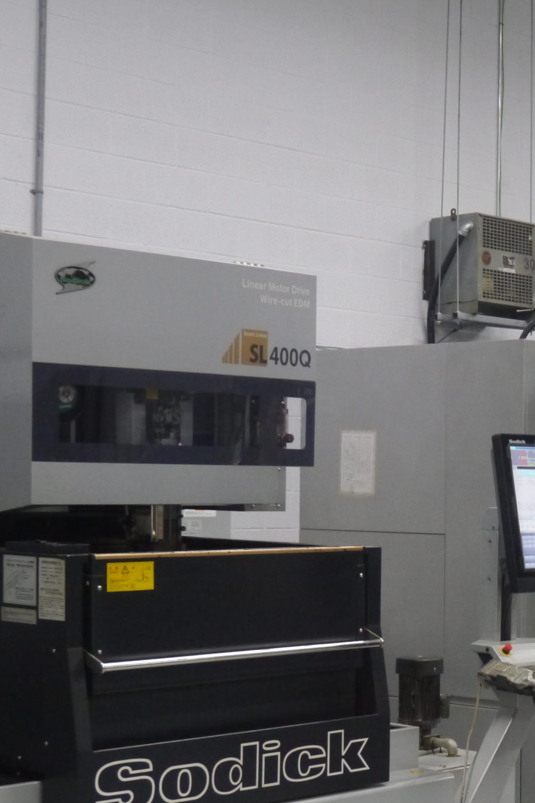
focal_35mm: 78
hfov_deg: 17.0
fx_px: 1738
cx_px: 576
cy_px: 551
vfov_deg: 25.8
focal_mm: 20
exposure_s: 1/30
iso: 1600
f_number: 4.5
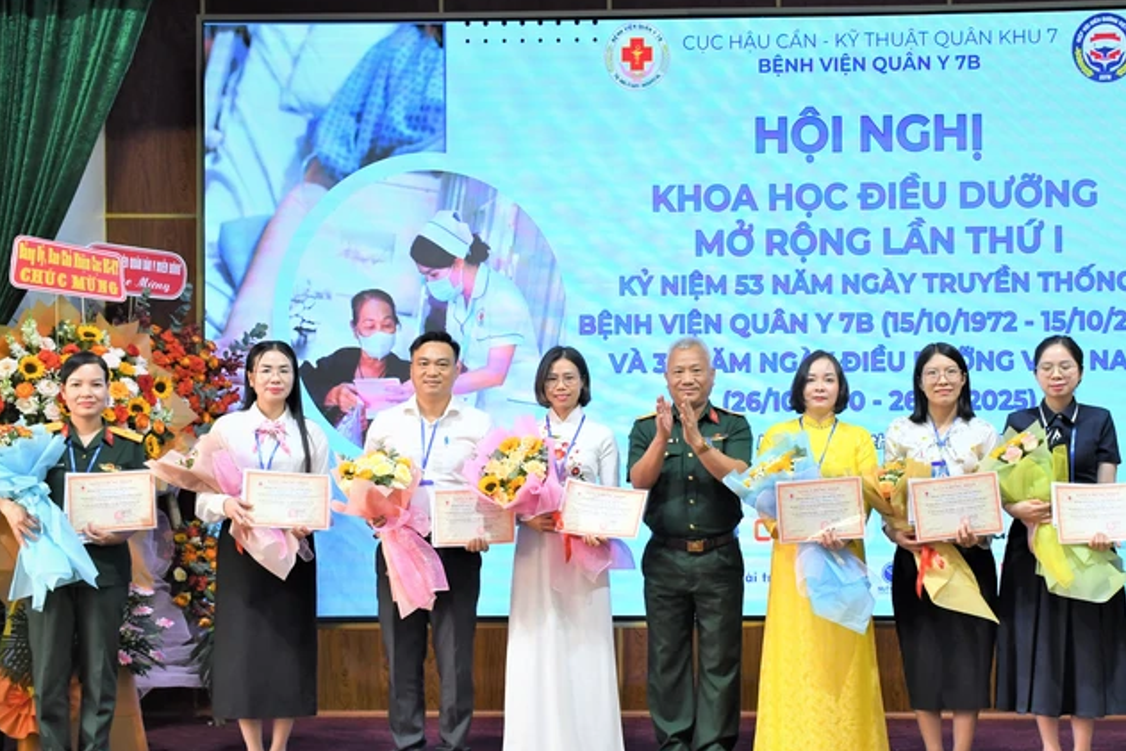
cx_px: 656
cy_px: 420
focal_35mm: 57
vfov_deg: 23.8
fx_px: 1783
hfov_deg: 35.0
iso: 1000
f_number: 7.1
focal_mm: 30
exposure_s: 1/100
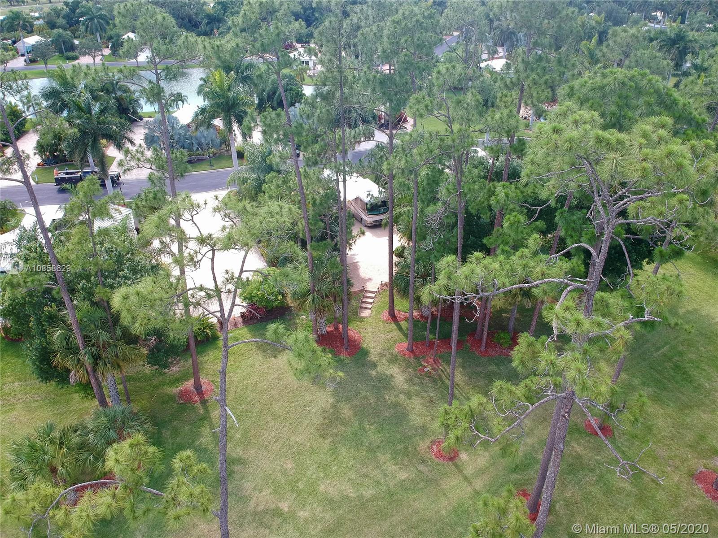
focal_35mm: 25
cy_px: 269
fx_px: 519
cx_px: 359
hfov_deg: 69.4
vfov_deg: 54.9
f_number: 2.6
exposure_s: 1/240
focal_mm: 4.49
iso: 100
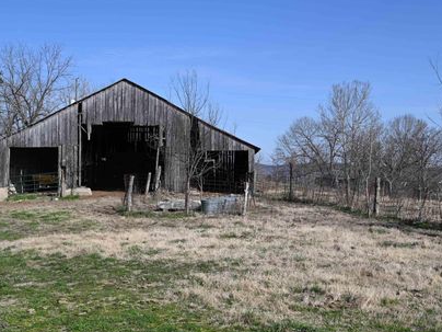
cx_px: 212
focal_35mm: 44
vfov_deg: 32.9
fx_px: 562
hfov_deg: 42.9
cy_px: 177
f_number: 7.1
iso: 100
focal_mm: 37
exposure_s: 1/400
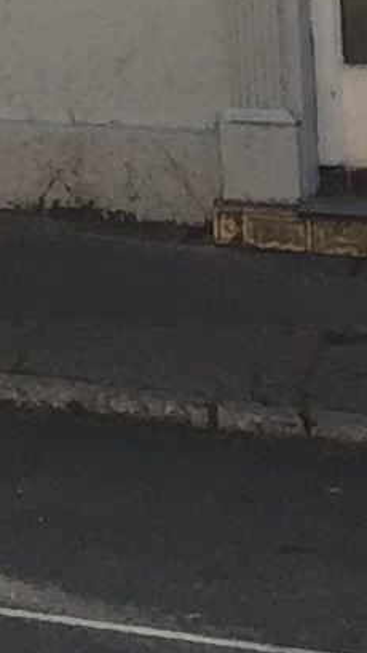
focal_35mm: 252
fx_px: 4361
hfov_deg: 4.4
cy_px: -838
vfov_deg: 8.0
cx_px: -1189
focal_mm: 4.15
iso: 32
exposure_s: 1/628
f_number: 2.2
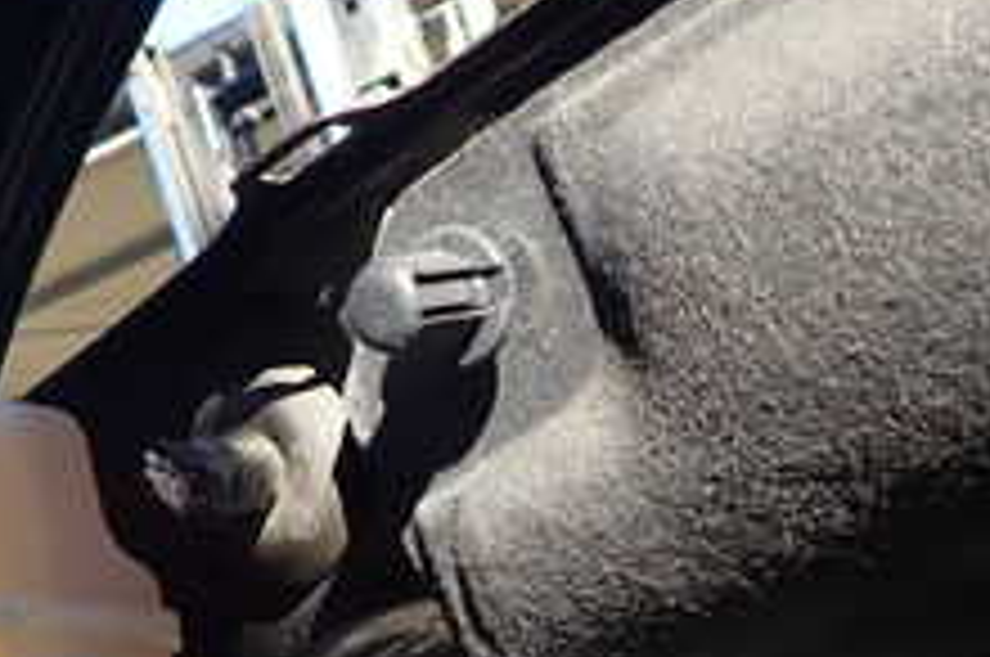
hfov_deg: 28.4
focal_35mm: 71
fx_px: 1950
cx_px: 369
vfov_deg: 17.6
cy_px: 909
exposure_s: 1/200
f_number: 2.8
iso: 100
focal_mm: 4.5
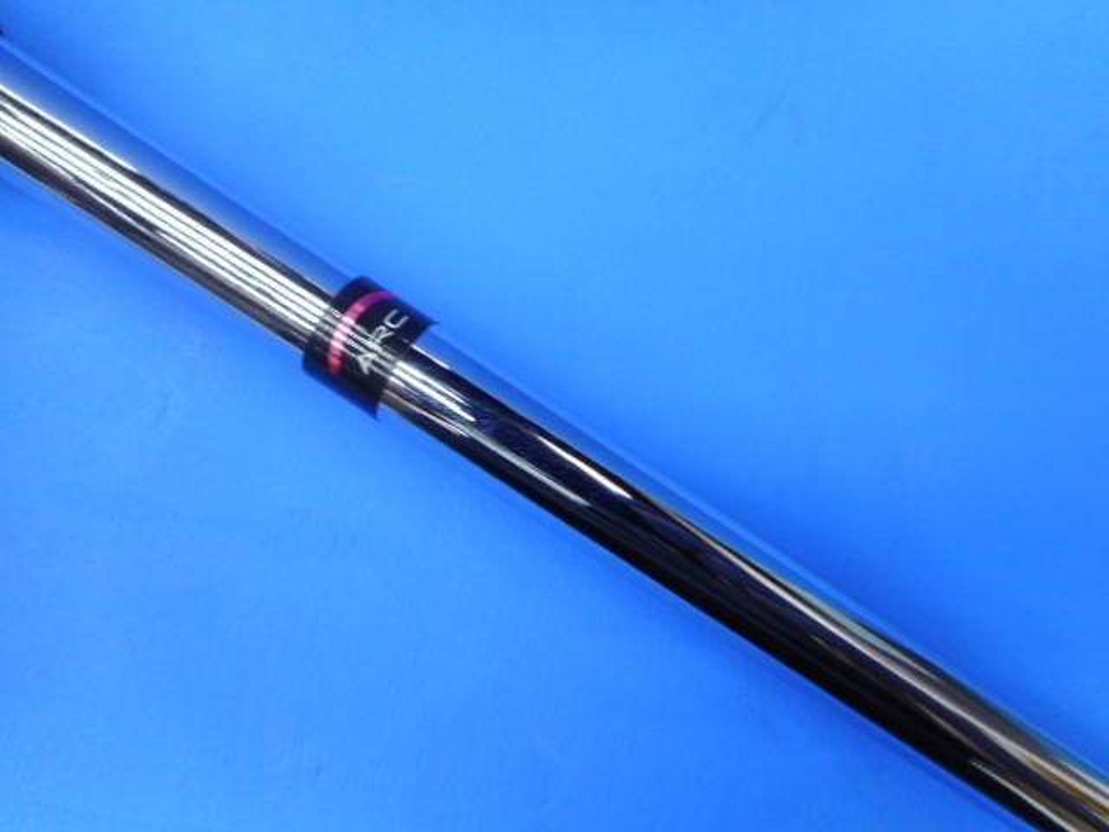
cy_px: 416
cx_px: 554
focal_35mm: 25
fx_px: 801
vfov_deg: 54.9
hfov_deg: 69.4
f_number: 3.7
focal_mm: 4.5
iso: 110
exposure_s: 1/30
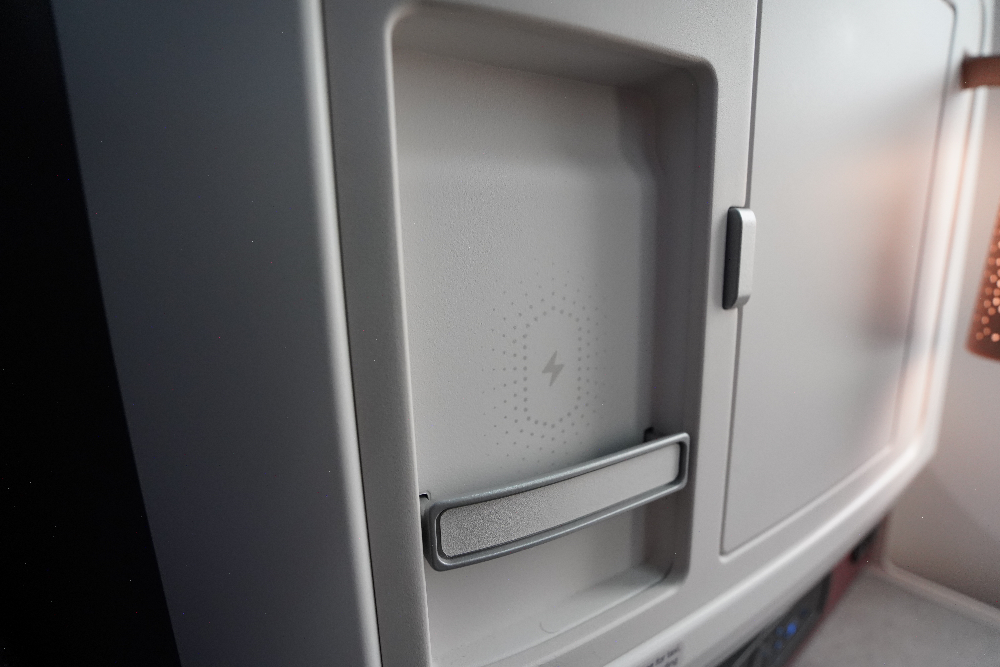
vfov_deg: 73.7
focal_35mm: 16
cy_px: 334
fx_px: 444
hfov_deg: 96.7
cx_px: 500
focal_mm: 16
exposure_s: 1/160
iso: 3200
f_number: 4
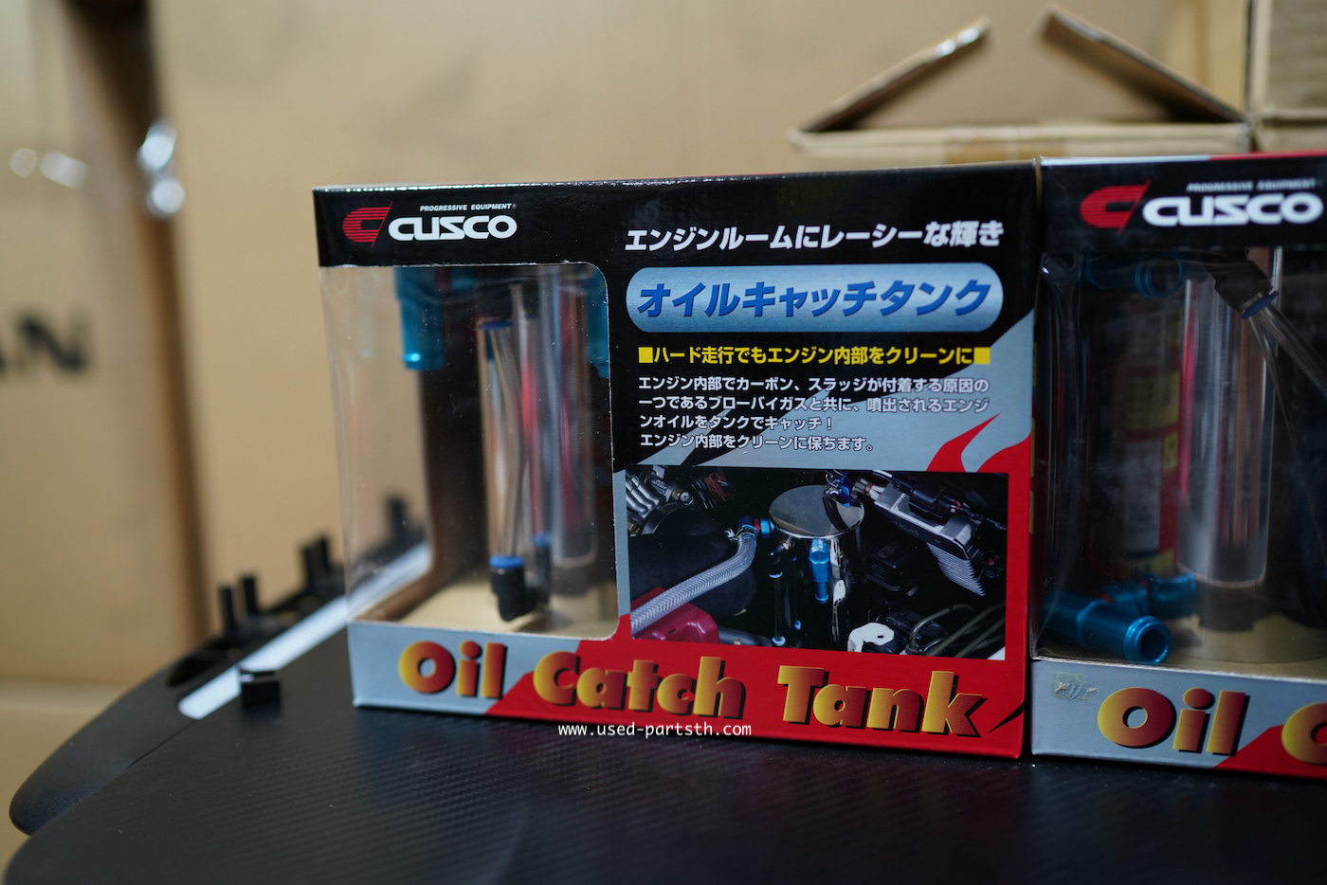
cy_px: 442
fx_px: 1290
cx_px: 664
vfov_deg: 37.9
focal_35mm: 35
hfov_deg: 54.4
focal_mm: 35
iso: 640
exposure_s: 1/40
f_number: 2
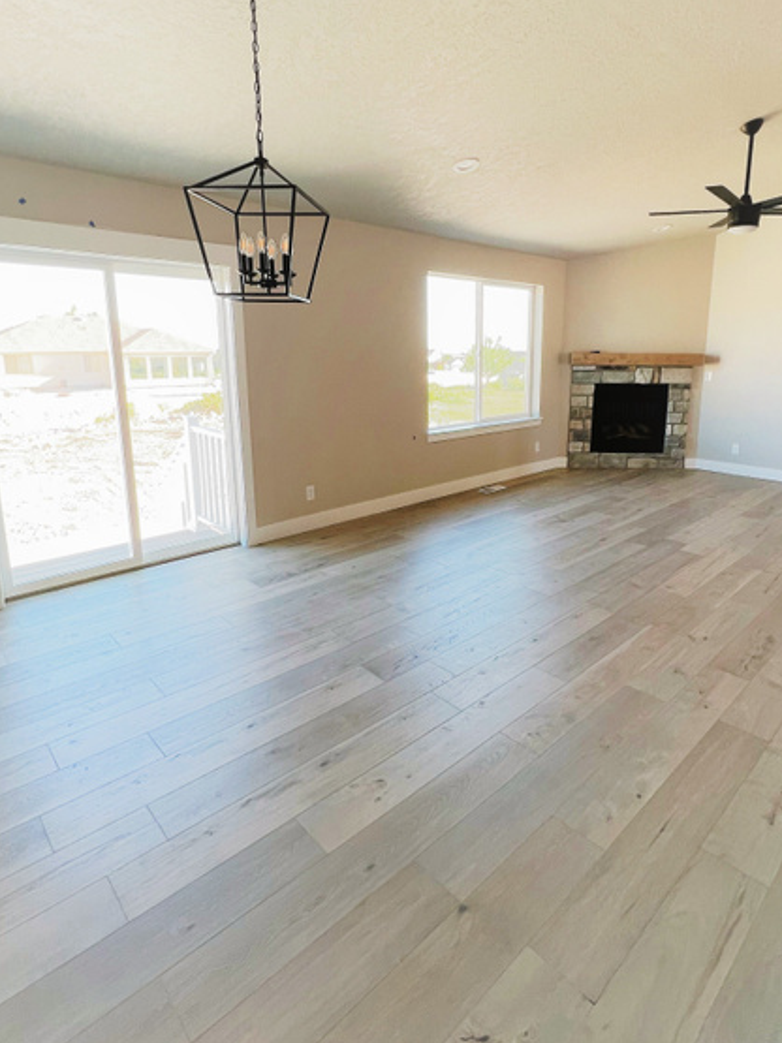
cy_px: 462
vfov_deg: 87.4
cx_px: 434
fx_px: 542
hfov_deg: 71.3
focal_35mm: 18
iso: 100
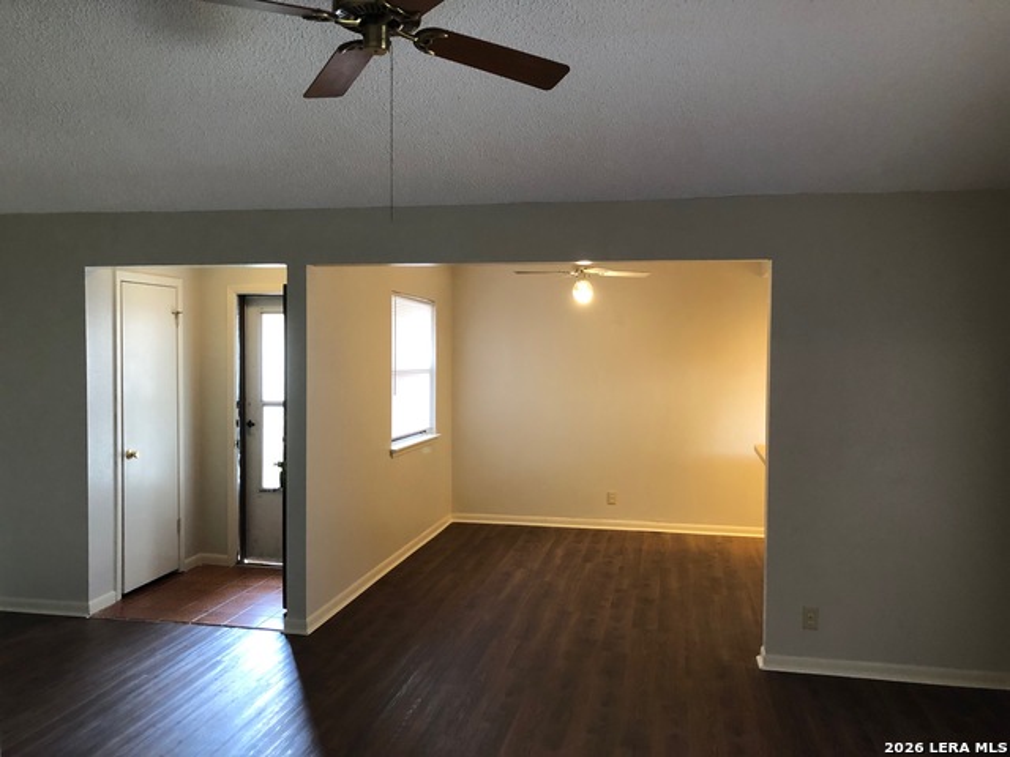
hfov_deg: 63.4
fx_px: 817
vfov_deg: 49.7
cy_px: 378
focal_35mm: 28
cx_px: 505
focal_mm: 3.99
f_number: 1.8
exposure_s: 1/15
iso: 64
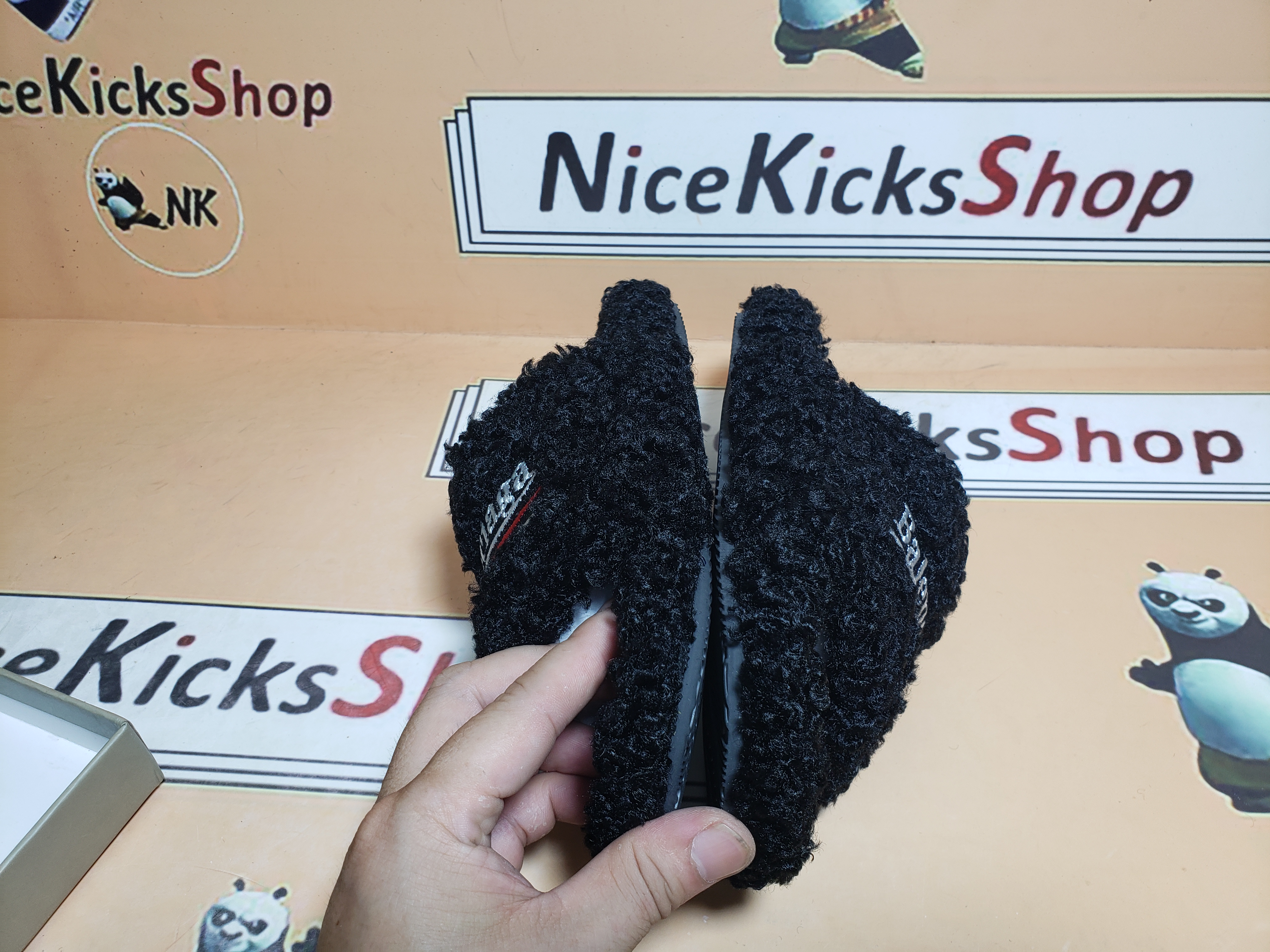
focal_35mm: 26
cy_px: 476
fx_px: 954
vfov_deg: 53.1
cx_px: 635
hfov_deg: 67.3
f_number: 2.4
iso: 50
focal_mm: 4.3
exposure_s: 1/127
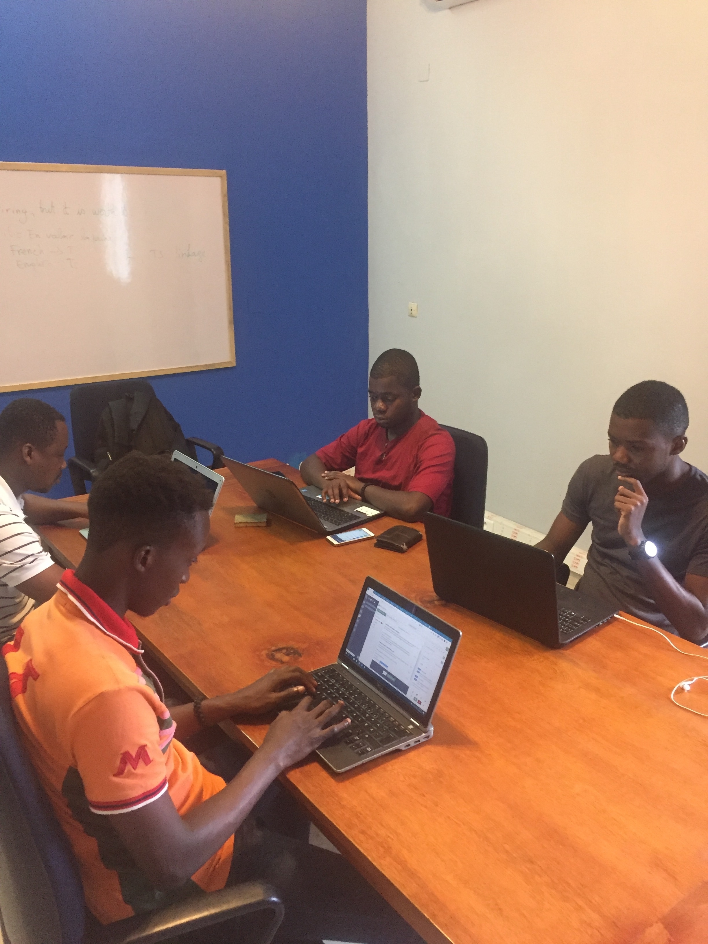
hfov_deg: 48.2
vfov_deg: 61.7
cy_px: 472
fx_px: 791
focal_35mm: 29
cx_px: 354
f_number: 2.2
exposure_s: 1/17
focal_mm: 4.15
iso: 250
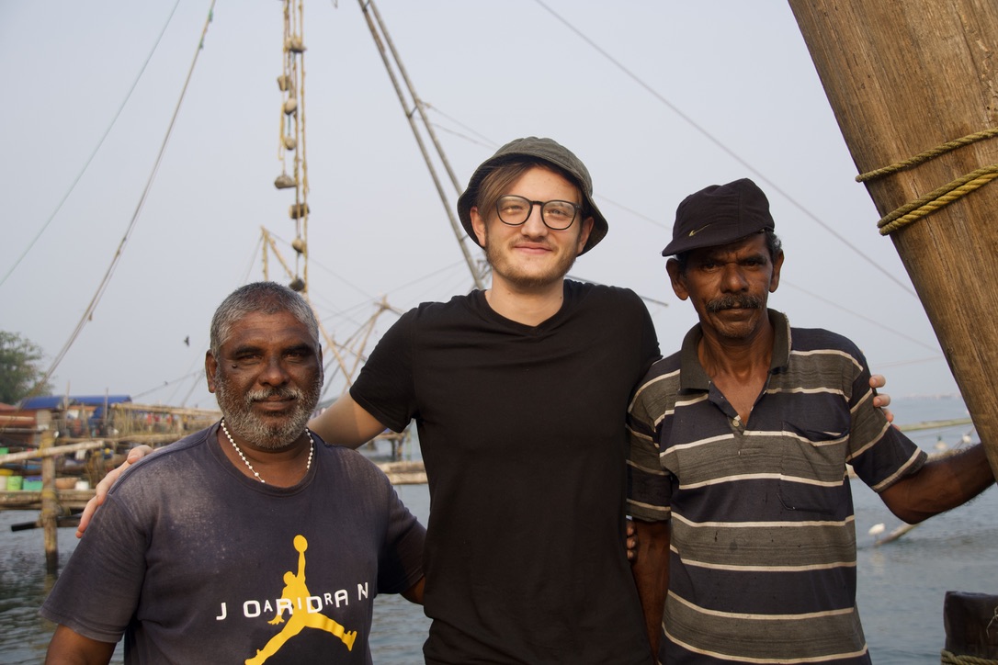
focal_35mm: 48
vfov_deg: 28.1
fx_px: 1331
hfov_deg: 41.1
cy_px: 332
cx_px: 499
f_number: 4.5
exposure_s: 1/200
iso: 100
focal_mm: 32
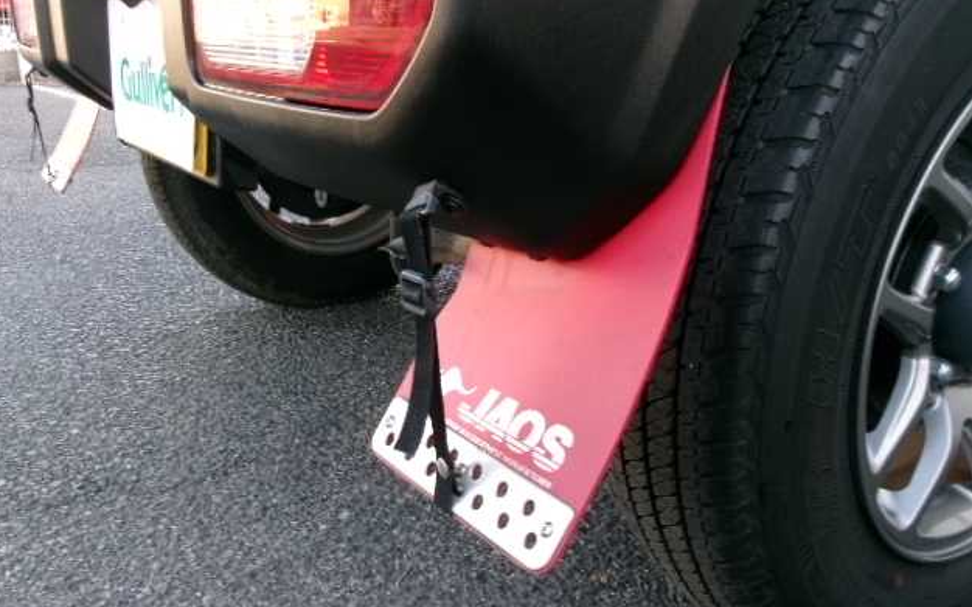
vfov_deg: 32.7
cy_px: 334
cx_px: 489
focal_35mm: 39
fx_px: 1033
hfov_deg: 50.4
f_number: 4.5
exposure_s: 1/40
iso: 100
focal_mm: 6.4
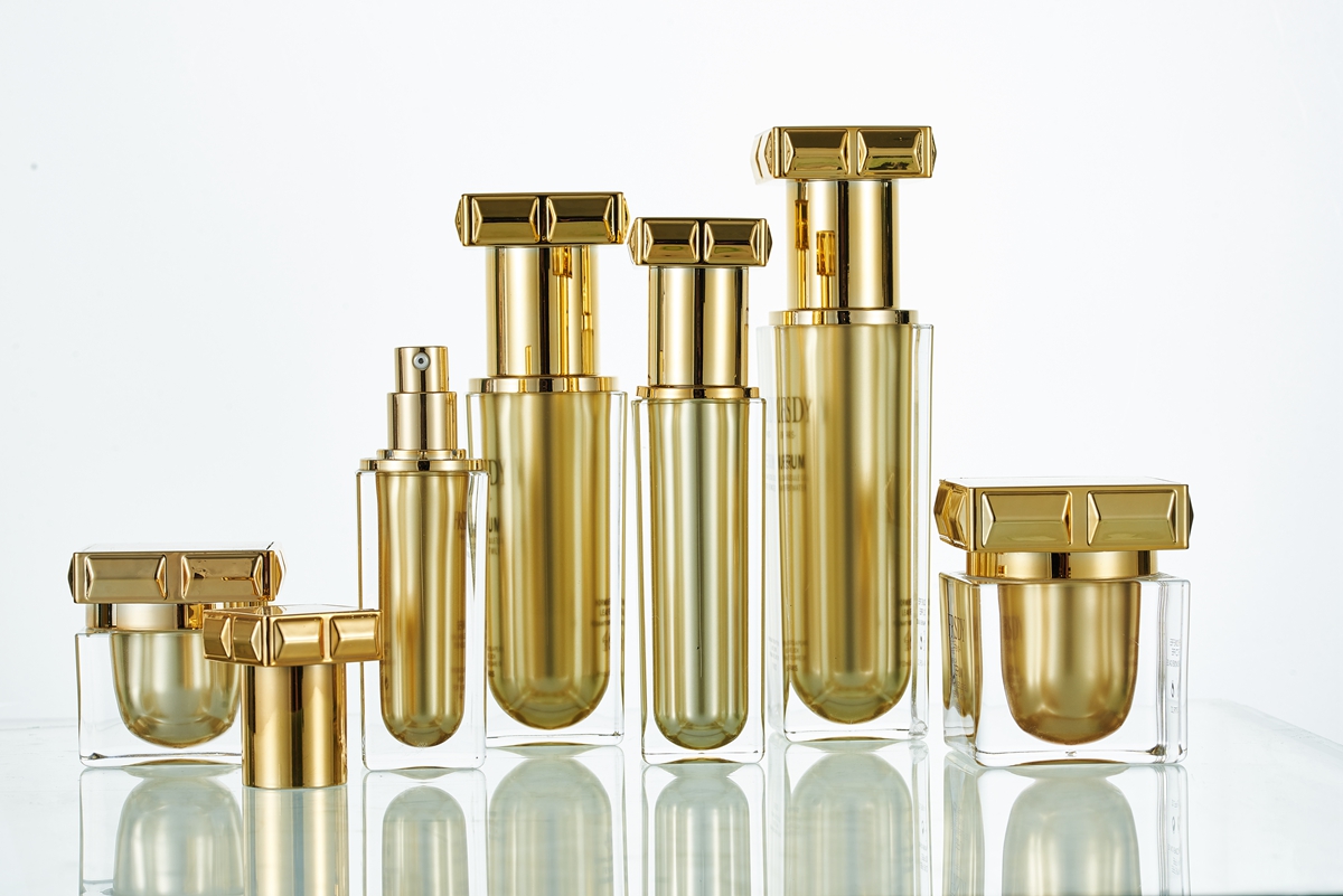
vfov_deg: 13.1
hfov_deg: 19.4
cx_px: 672
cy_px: 448
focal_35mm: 105
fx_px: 3918
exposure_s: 1/100
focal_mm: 105
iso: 100
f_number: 16
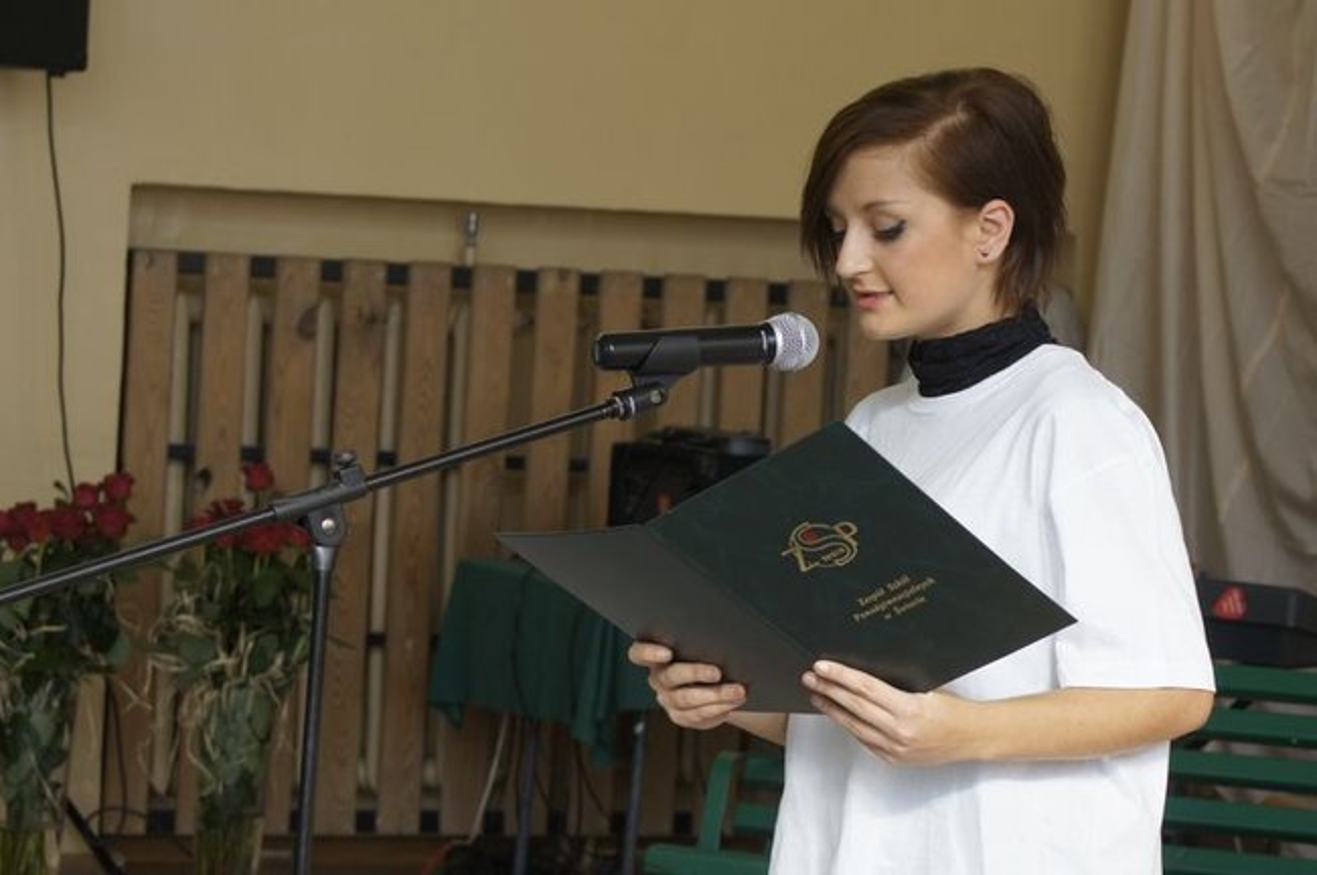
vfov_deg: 10.7
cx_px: 658
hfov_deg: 16.1
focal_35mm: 128
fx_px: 4660
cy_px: 438
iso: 800
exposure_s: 1/400
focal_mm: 85
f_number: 7.1
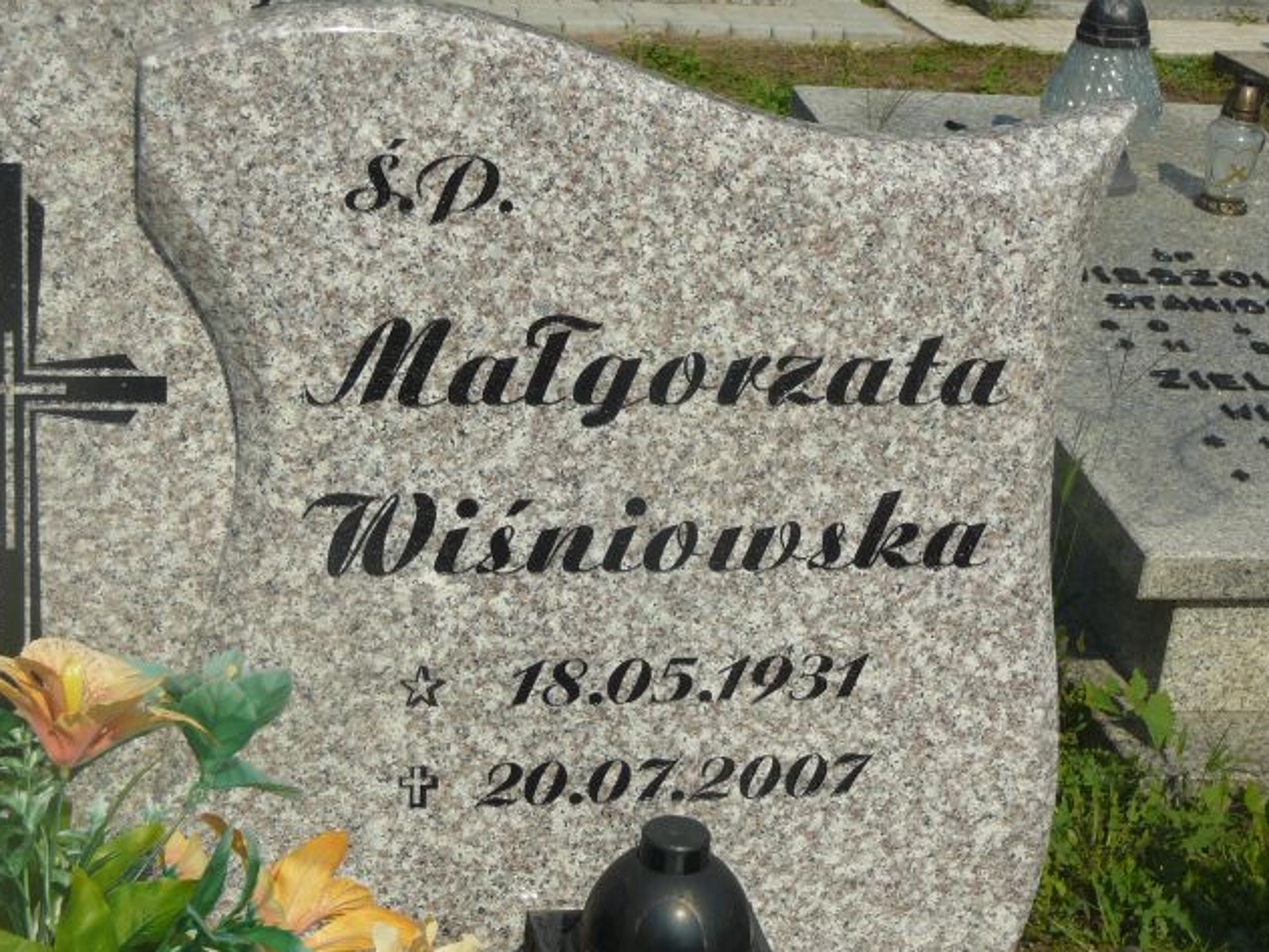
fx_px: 2639
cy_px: 475
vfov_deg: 20.4
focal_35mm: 72
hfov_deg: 27.0
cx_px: 636
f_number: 6.3
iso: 80
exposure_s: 1/500
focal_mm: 10.5
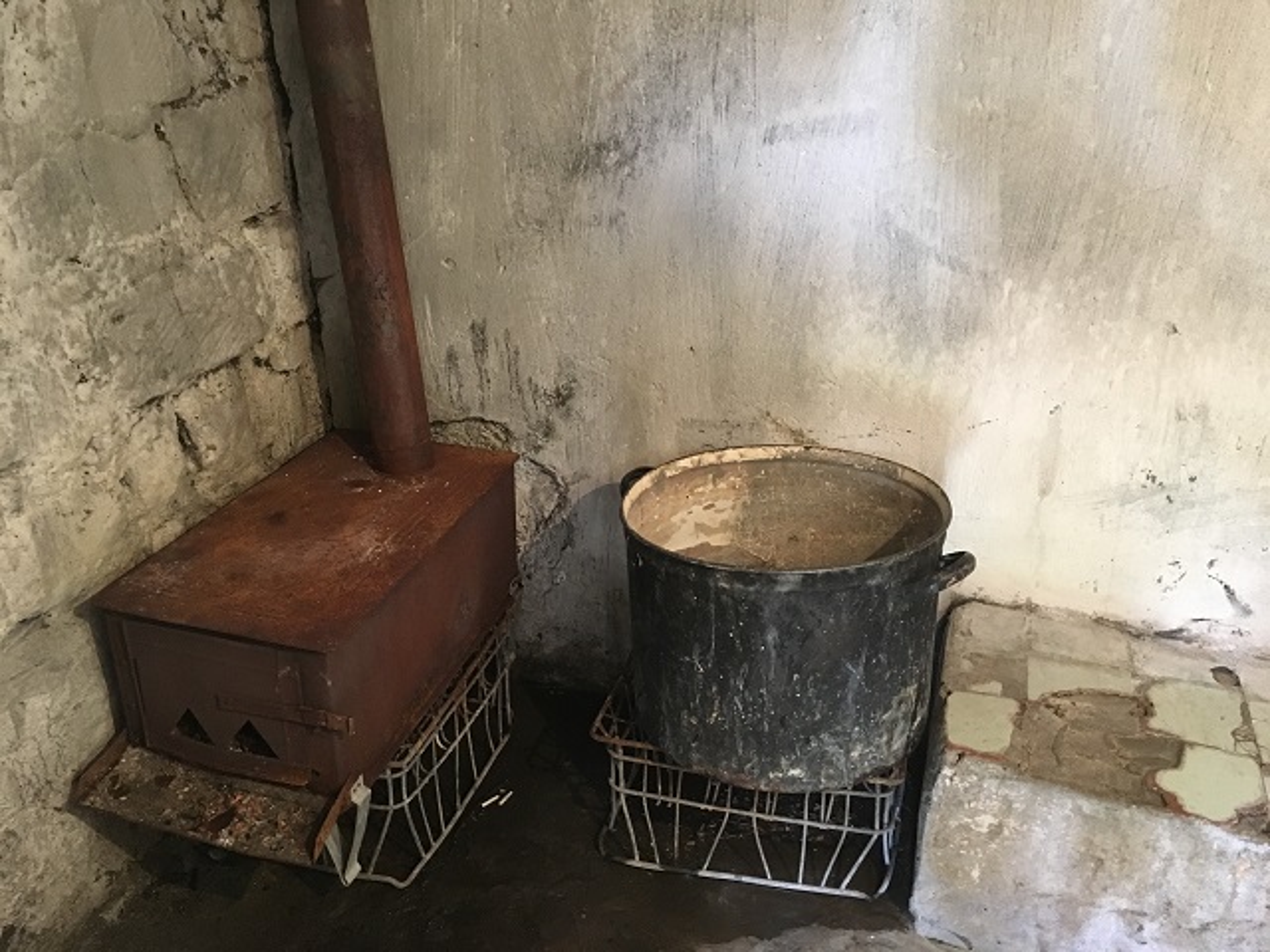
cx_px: 635
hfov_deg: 61.7
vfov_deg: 48.2
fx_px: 1064
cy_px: 476
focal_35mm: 29
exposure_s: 1/17
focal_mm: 4.15
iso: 200
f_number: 2.2
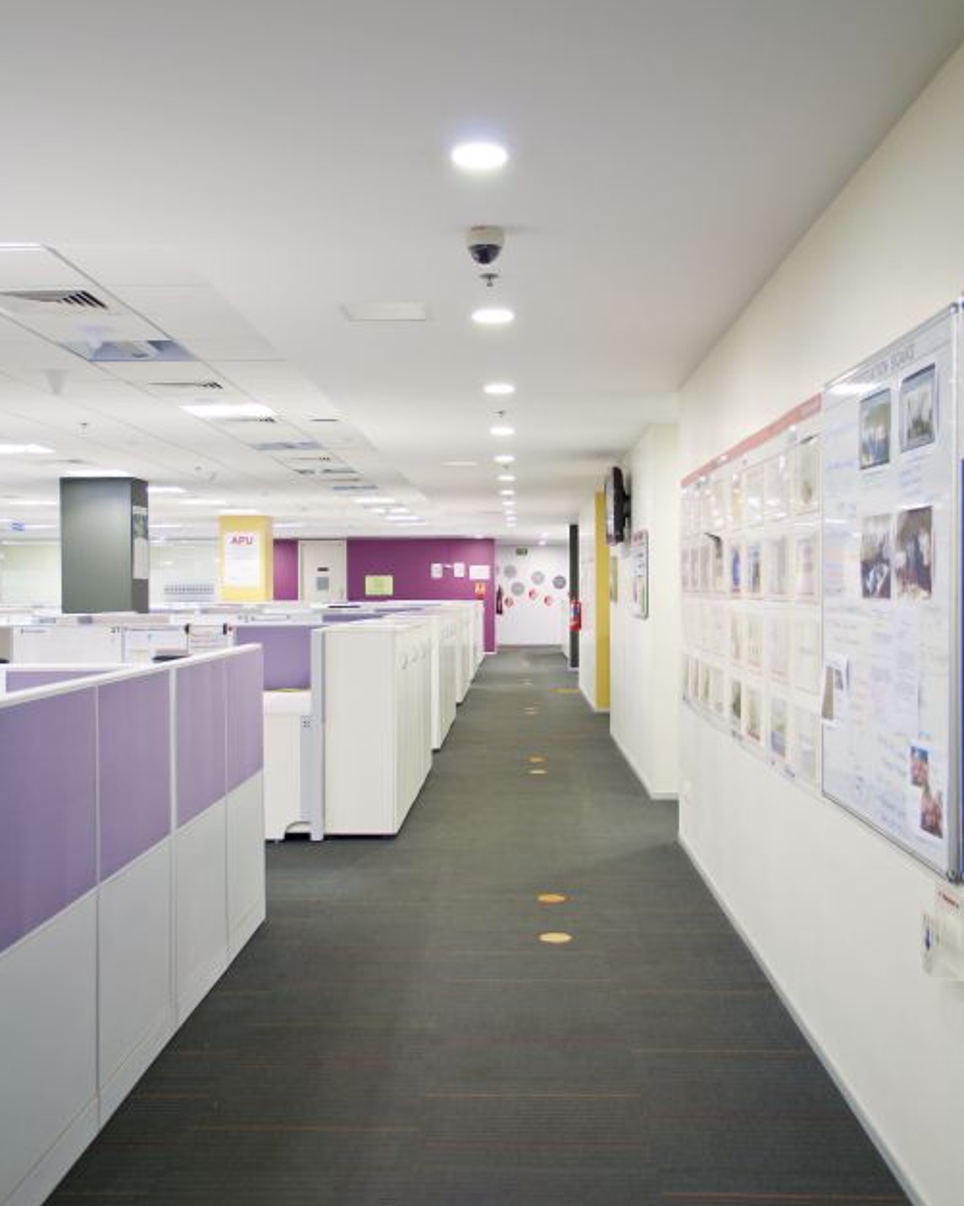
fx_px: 1356
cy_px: 608
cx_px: 489
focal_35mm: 38
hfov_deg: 39.1
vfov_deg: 48.0
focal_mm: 22
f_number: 3.8
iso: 100
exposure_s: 1/5
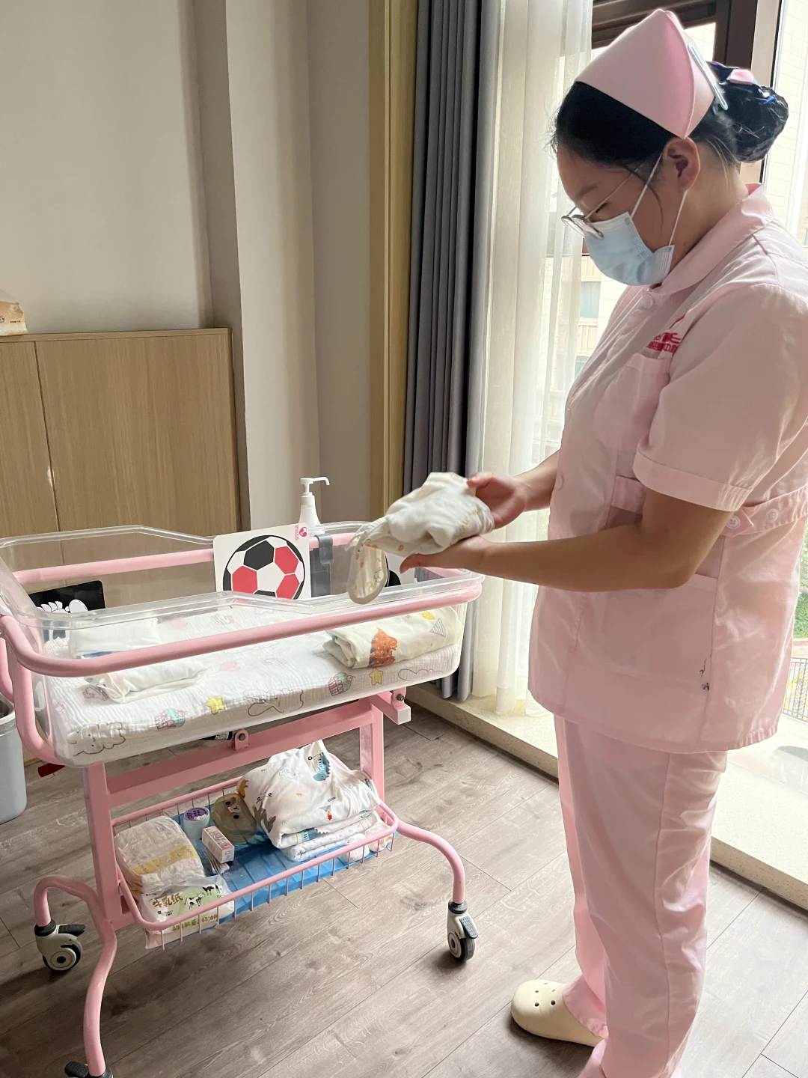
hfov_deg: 53.1
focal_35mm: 26
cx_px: 404
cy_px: 539
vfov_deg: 67.3
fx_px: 809
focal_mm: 5.1
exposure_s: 1/50
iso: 125
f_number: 1.6
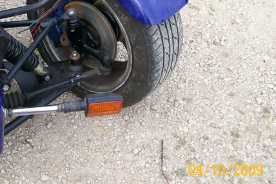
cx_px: 77
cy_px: 52
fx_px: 429
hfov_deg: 35.1
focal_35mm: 56
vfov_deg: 24.0
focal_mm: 6
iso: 80
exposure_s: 1/165
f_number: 2.7
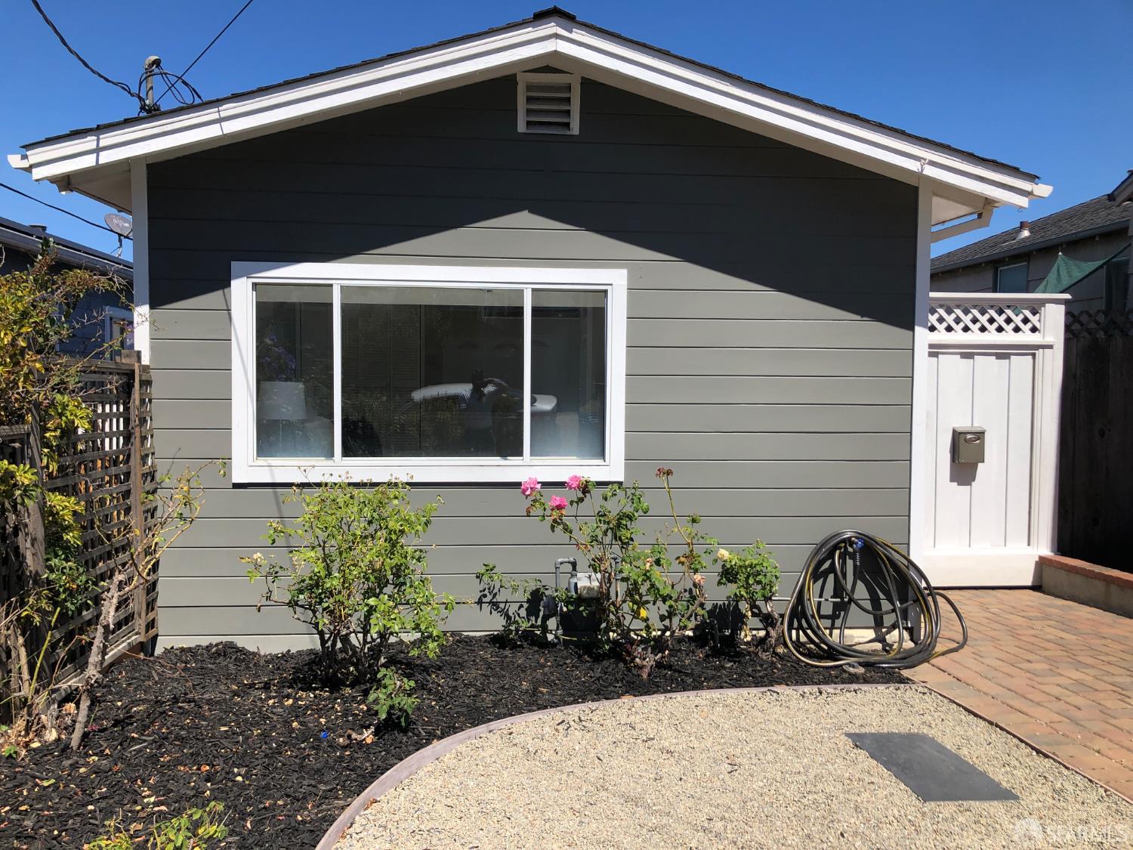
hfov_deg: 63.4
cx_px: 566
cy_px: 425
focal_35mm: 28
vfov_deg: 49.7
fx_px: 916
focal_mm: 3.99
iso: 20
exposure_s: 1/2404
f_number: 1.8
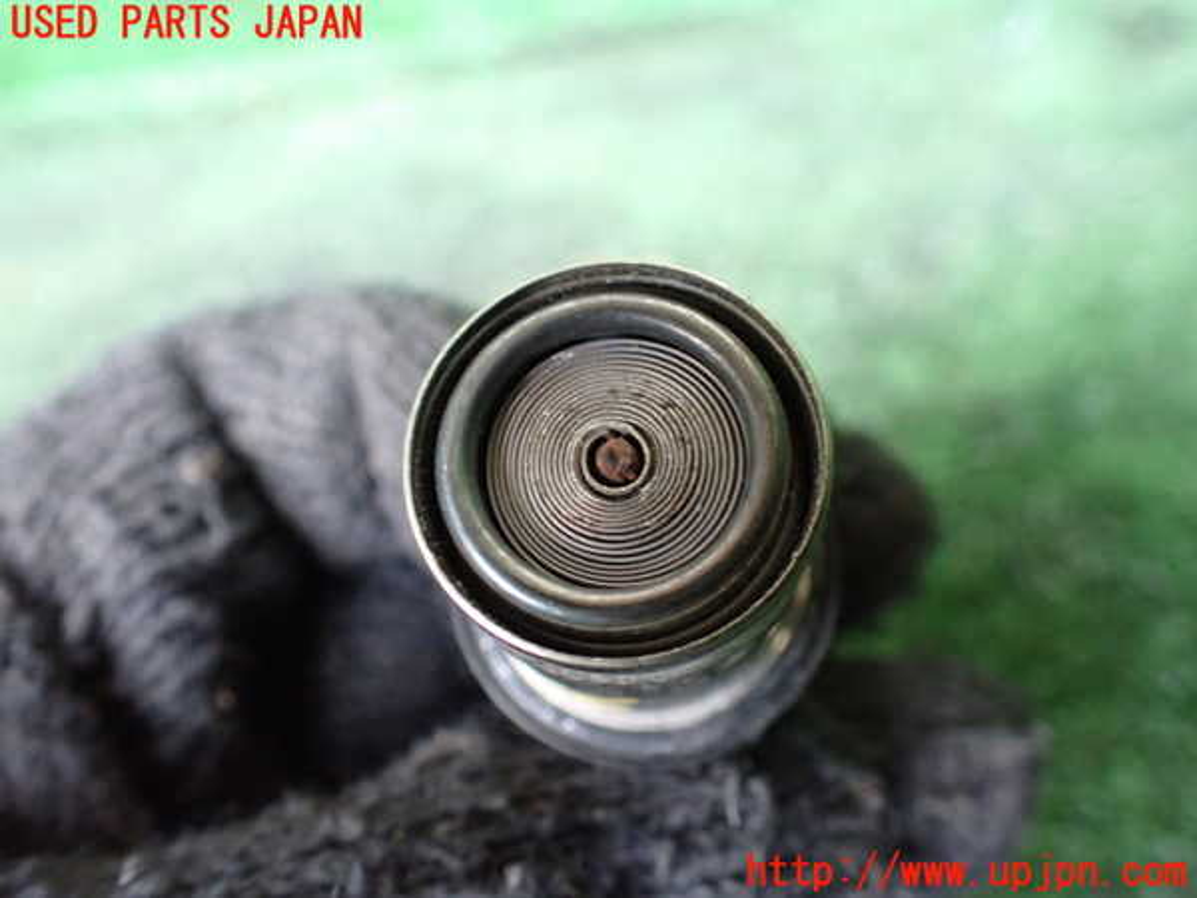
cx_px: 598
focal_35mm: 30
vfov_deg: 46.8
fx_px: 1037
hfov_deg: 60.0
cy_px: 449
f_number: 2.3
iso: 800
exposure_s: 1/30
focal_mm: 5.4
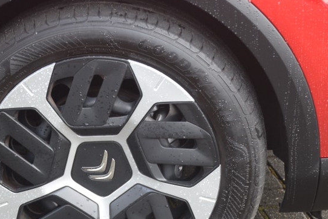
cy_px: 117
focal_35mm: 156
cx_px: 90
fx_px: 1420
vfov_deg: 8.8
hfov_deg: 13.1
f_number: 5
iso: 400
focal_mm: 55
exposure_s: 1/60
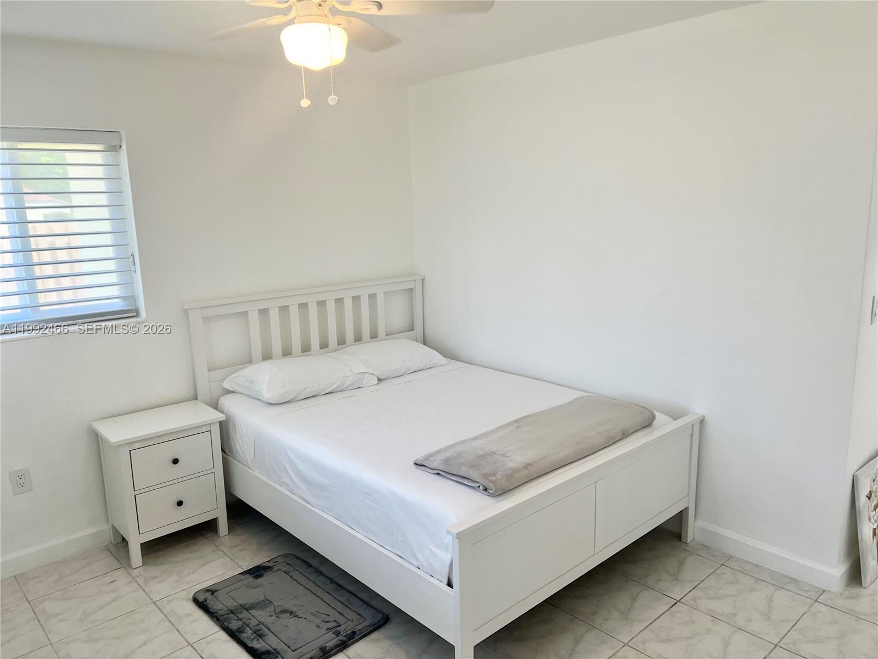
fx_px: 659
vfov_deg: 53.1
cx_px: 439
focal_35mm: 26
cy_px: 330
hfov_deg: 67.3
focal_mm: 5.7
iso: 64
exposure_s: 1/120
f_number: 1.5
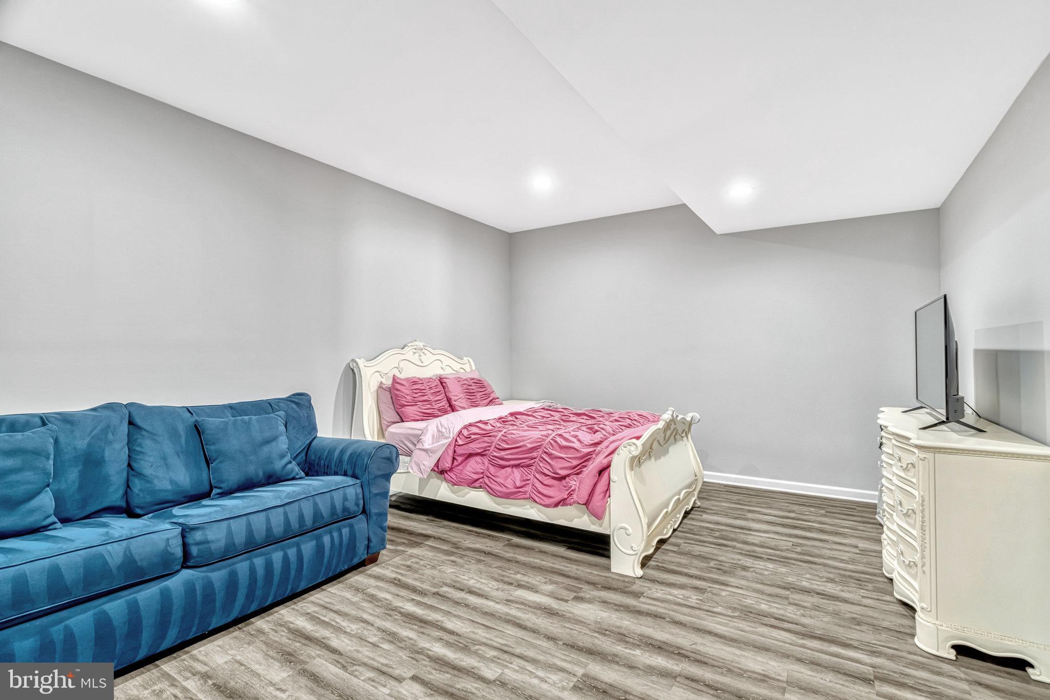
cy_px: 350
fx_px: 467
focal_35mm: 16
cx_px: 525
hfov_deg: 96.7
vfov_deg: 73.7
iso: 1250
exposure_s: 1/10
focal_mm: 16
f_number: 7.1
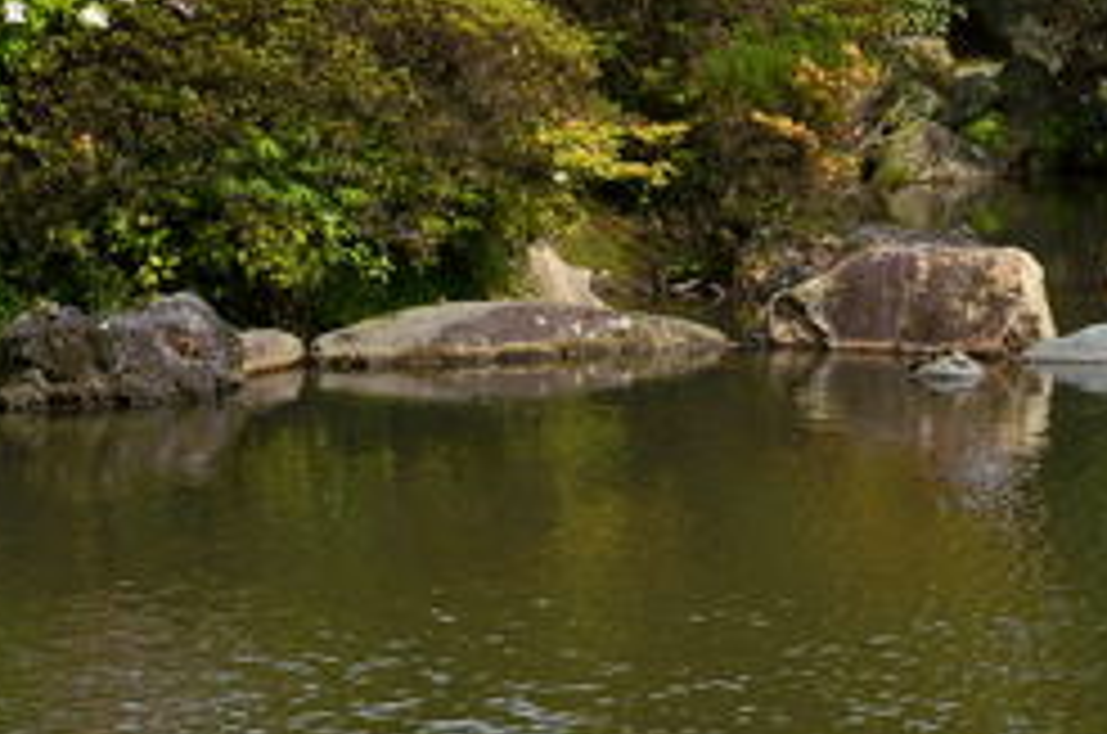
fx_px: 5371
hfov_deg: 11.6
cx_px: 0
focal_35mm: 175
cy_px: -441
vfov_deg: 7.6
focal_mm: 28
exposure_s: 1/160
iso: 100
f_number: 9
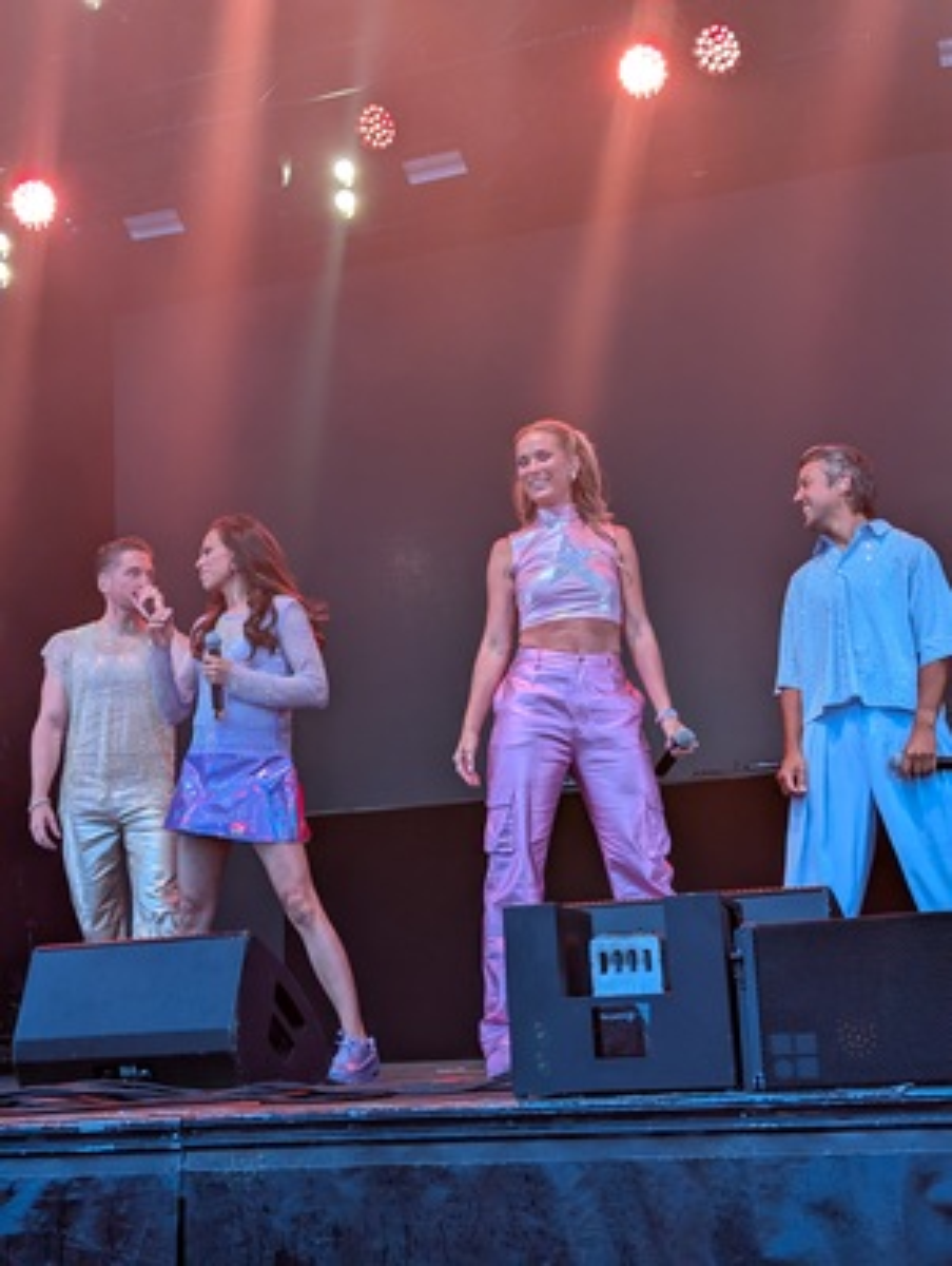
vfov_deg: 39.6
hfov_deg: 30.3
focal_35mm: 48
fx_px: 1756
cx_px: 476
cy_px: 633
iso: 237
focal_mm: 6.81
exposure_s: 1/400
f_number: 1.85
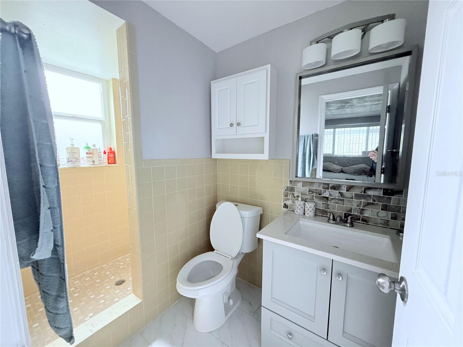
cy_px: 174
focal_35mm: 14
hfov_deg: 102.1
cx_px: 232
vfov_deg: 85.7
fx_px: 187
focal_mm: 2.22
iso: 400
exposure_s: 1/60
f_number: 2.2
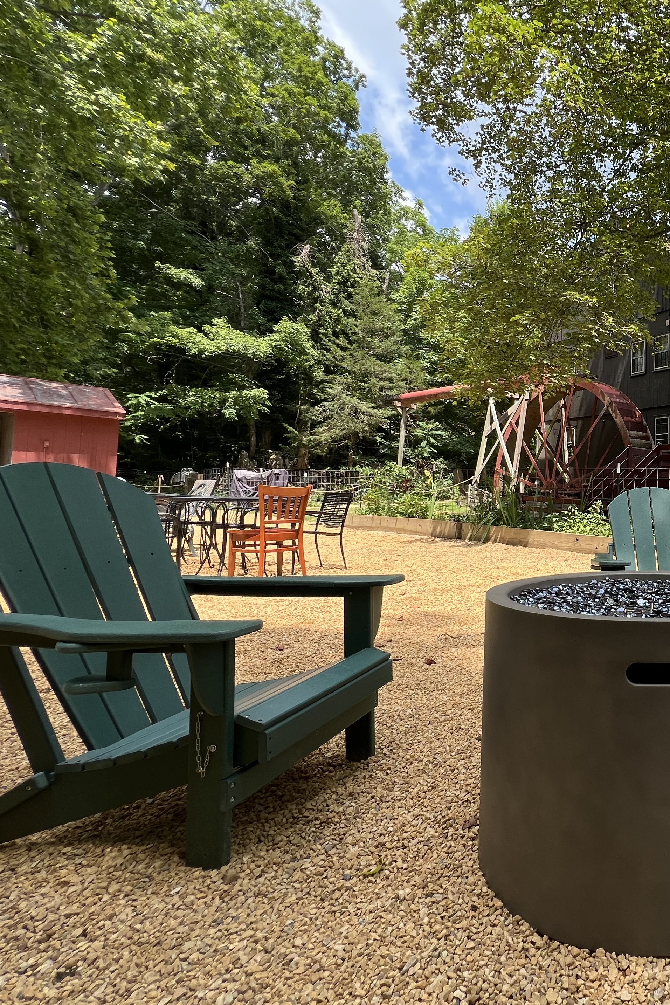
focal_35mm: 19
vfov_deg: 86.9
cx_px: 663
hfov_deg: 52.1
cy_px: 480
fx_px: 530
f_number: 1.8
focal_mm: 1.57
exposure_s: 1/467
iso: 32
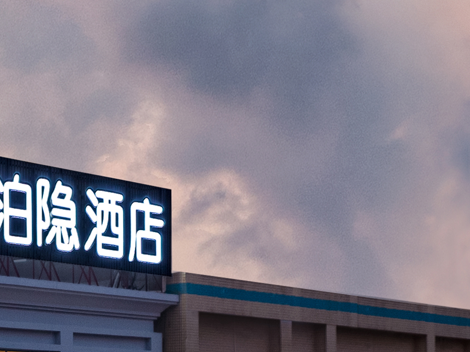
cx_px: -107
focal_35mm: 119
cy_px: 632
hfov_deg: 15.9
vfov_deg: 11.5
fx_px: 1616
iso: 200
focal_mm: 8.38
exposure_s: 1/50
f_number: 2.8
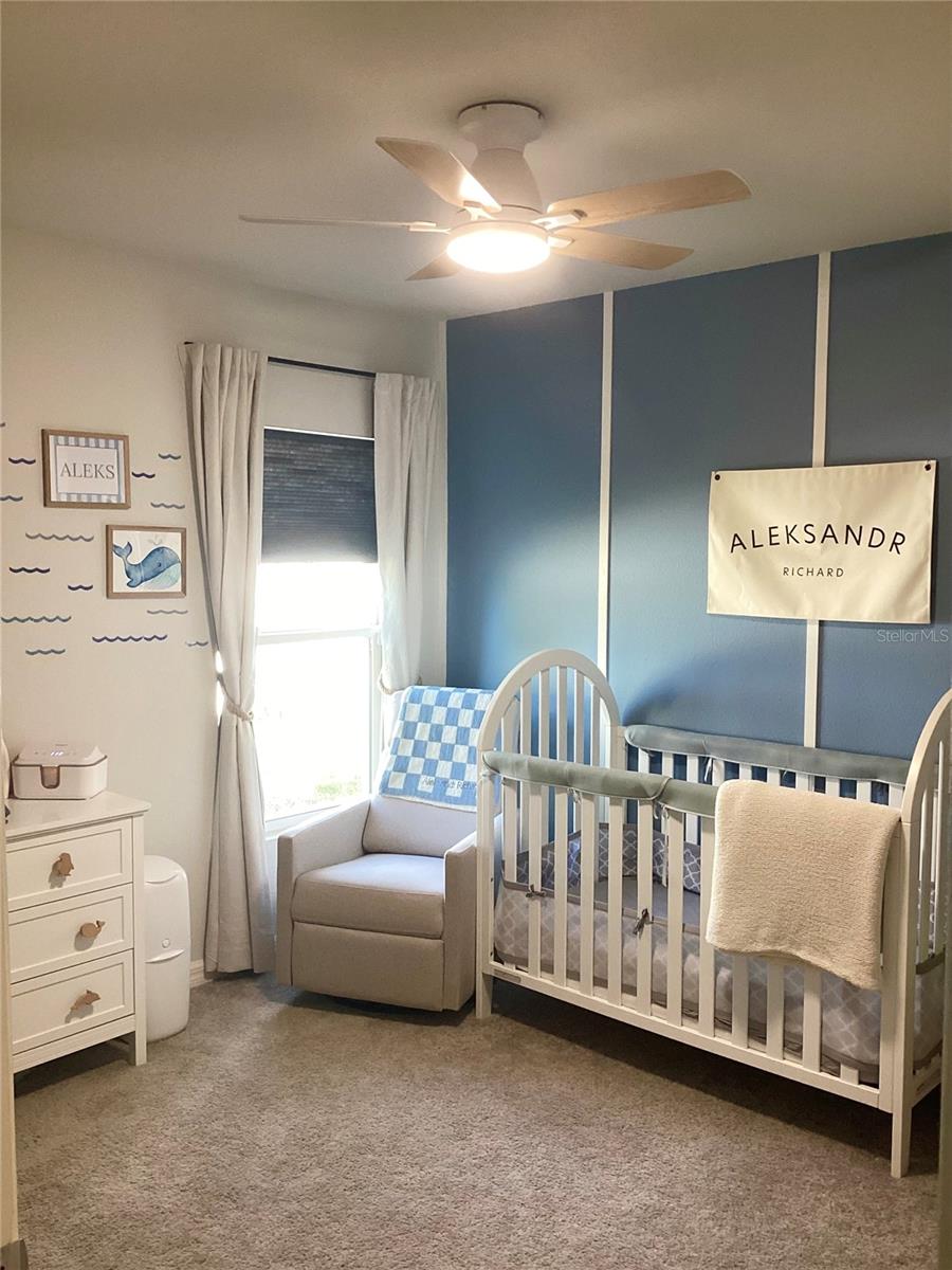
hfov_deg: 45.4
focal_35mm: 31
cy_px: 635
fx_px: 1137
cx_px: 476
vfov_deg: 58.4
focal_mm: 3.3
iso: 100
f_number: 2.4
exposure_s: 1/60
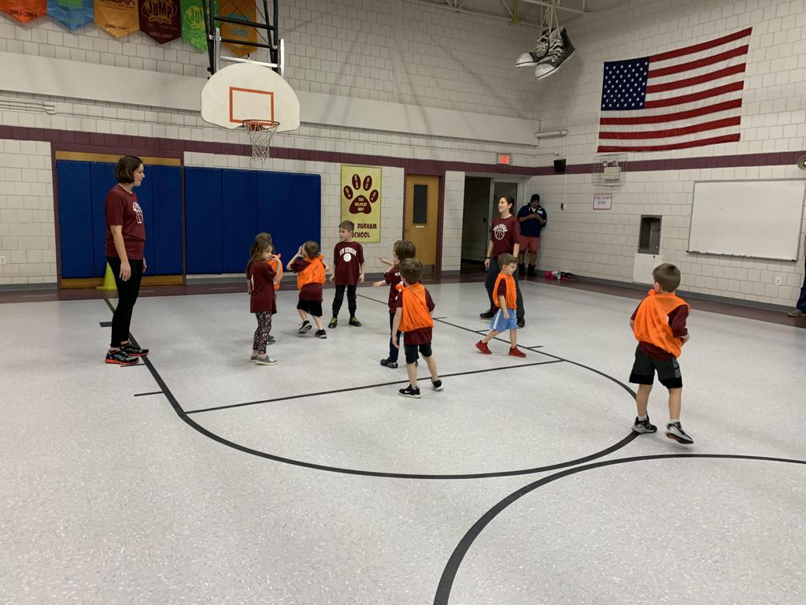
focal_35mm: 26
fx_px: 605
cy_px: 302
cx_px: 403
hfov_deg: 67.3
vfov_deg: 53.1
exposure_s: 1/95
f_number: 1.8
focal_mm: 4.25
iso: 64
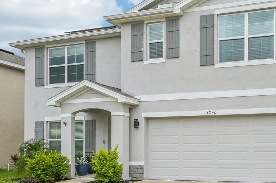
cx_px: 205
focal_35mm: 46
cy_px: 95
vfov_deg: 29.2
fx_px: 352
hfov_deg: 41.6
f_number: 8
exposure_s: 1/1250
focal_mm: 30
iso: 400
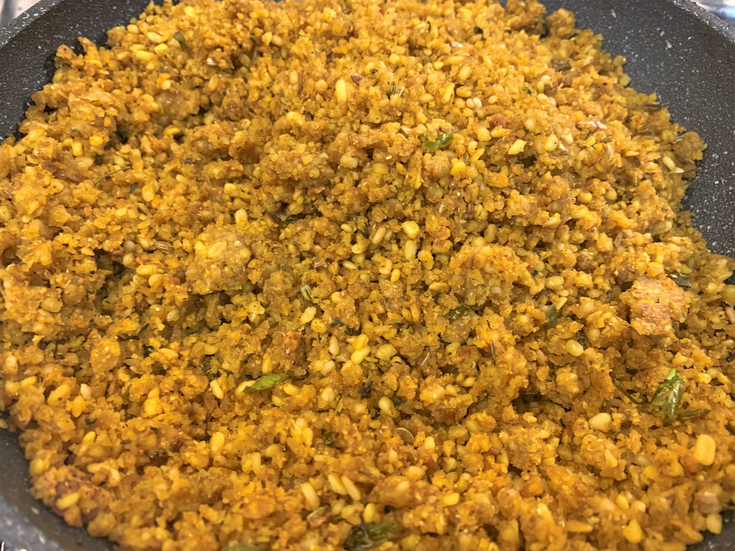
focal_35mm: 26
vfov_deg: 53.1
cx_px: 368
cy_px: 276
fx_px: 552
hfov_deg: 67.3
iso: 400
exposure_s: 1/50
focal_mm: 4.25
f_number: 1.8
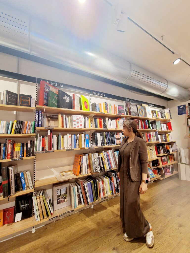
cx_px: 95
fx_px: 95
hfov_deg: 89.9
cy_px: 126
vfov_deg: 106.2
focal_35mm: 13
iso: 100
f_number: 2.2
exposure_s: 1/50
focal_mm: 2.2
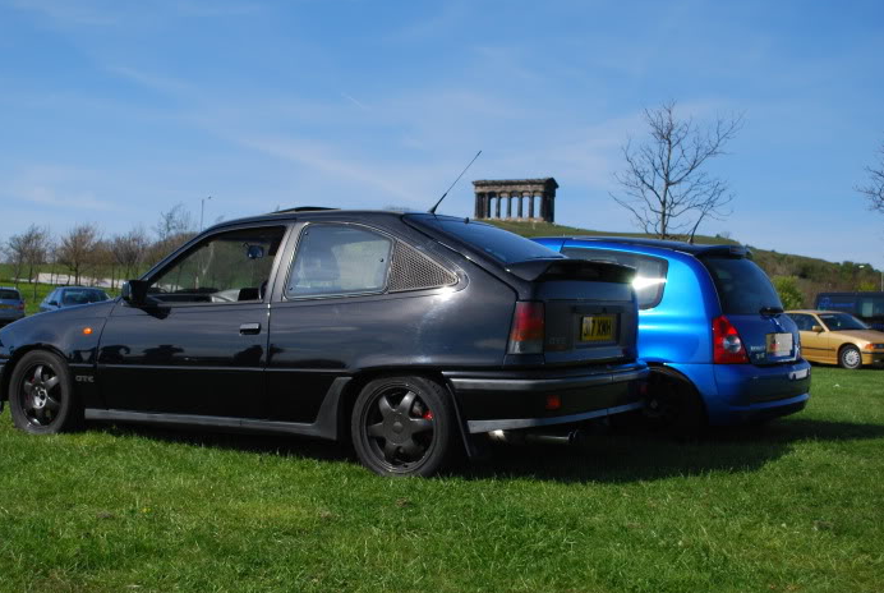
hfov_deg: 43.5
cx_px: 402
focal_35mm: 45
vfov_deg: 30.0
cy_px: 277
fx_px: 1107
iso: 400
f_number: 4.5
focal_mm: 26
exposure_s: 1/3200
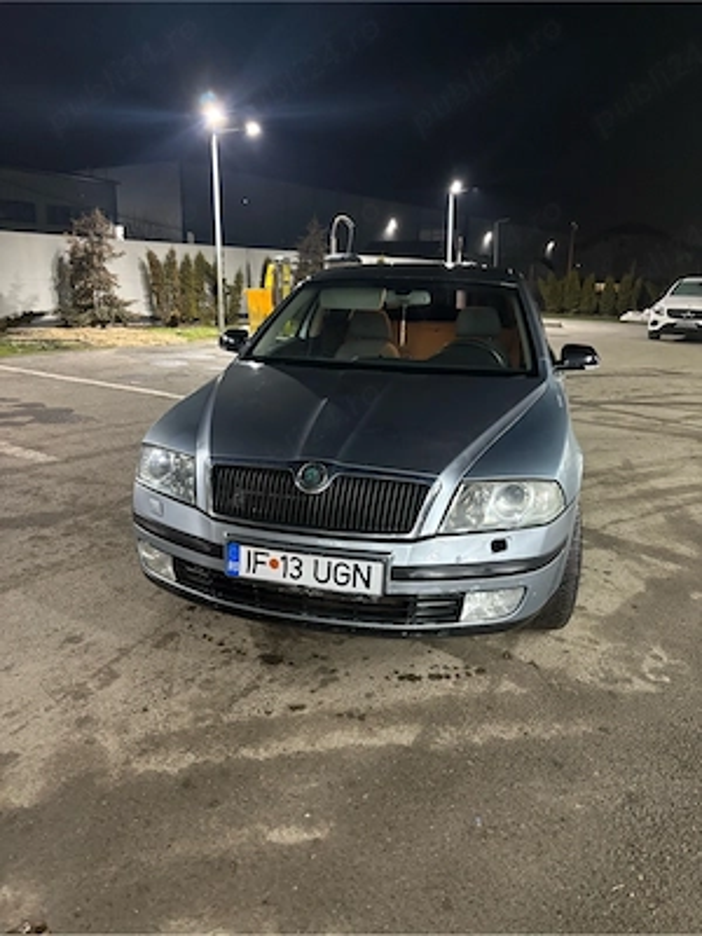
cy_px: 468
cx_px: 351
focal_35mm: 26
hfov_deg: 53.1
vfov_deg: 67.3
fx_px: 703
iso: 500
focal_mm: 5.96
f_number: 1.6
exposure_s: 1/25
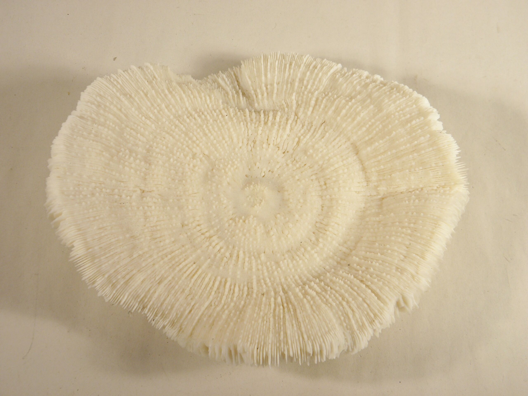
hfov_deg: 28.6
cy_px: 198
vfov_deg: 21.6
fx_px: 1037
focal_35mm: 68
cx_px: 264
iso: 100
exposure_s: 1/60
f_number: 4.3
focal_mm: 12.2
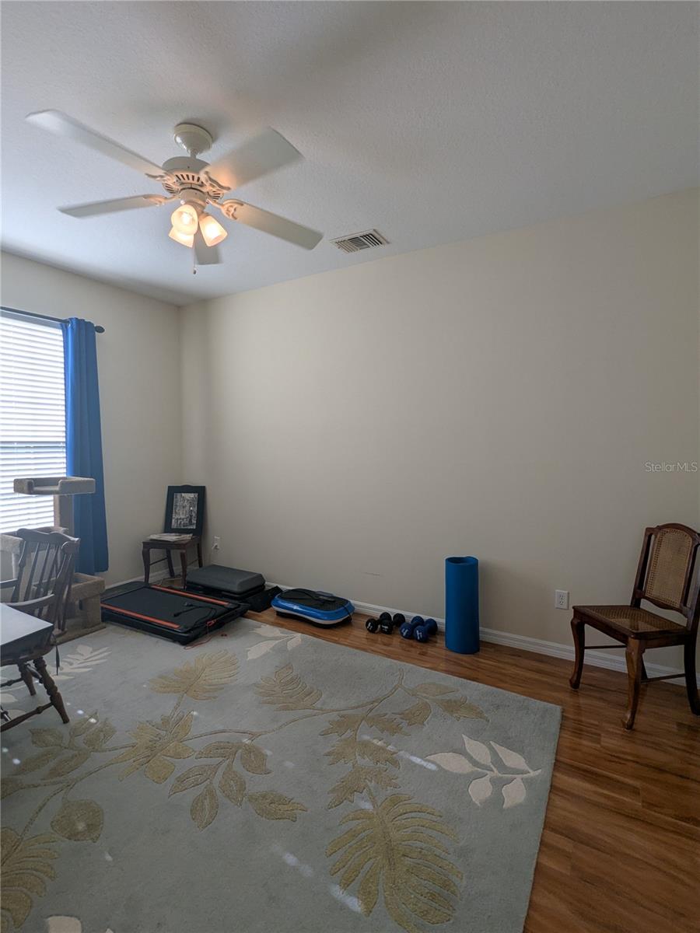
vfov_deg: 94.5
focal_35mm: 16
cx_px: 350
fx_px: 431
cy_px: 466
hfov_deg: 78.1
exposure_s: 1/139
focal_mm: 2.35
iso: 28
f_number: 2.2
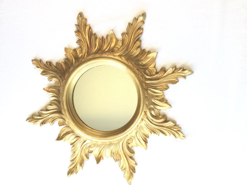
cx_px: 124
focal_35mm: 31
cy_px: 92
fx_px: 221
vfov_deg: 45.4
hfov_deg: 58.4
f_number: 2.4
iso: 32
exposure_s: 1/33
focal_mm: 3.3
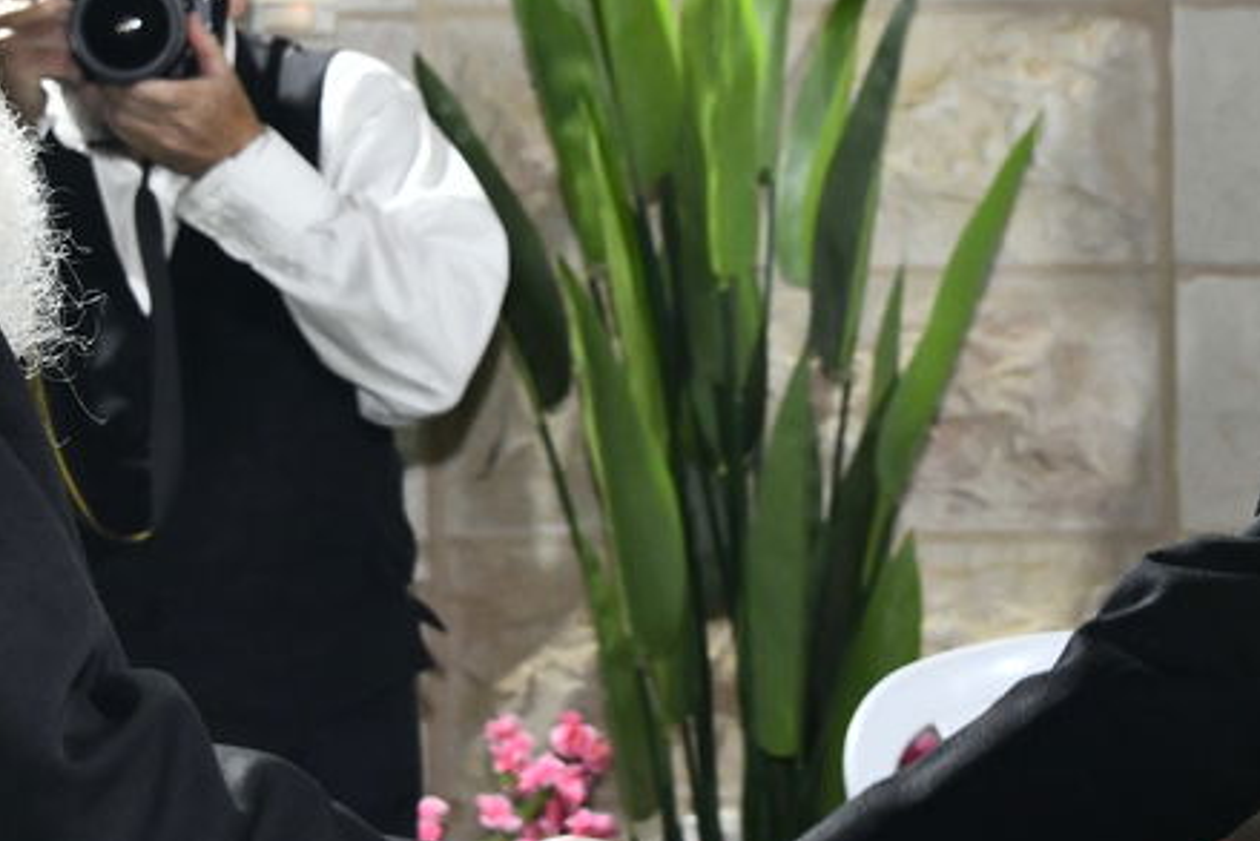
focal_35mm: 153
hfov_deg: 13.4
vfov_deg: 8.9
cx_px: 855
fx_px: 5356
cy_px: 65
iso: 1000
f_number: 5.6
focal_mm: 48
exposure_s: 1/125
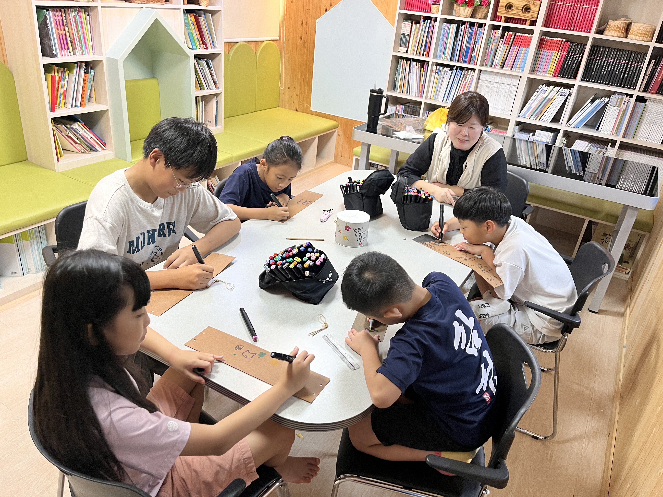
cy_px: 248
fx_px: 498
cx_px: 332
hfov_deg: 67.3
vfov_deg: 53.1
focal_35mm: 26
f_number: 1.6
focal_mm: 5.1
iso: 160
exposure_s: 1/60
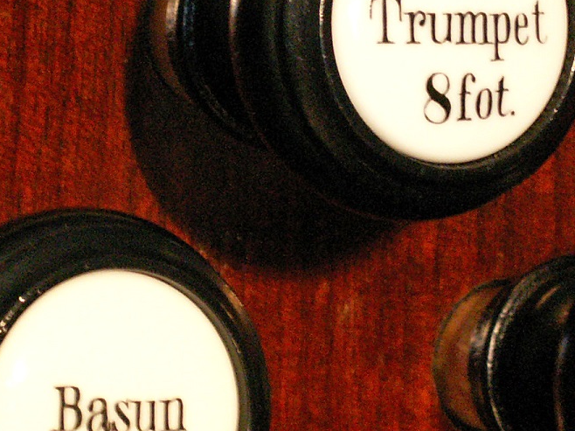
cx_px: 184
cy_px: 256
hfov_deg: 9.0
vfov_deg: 6.8
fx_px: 3636
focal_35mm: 219
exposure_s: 1/13
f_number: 3.2
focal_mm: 12.49
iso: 160
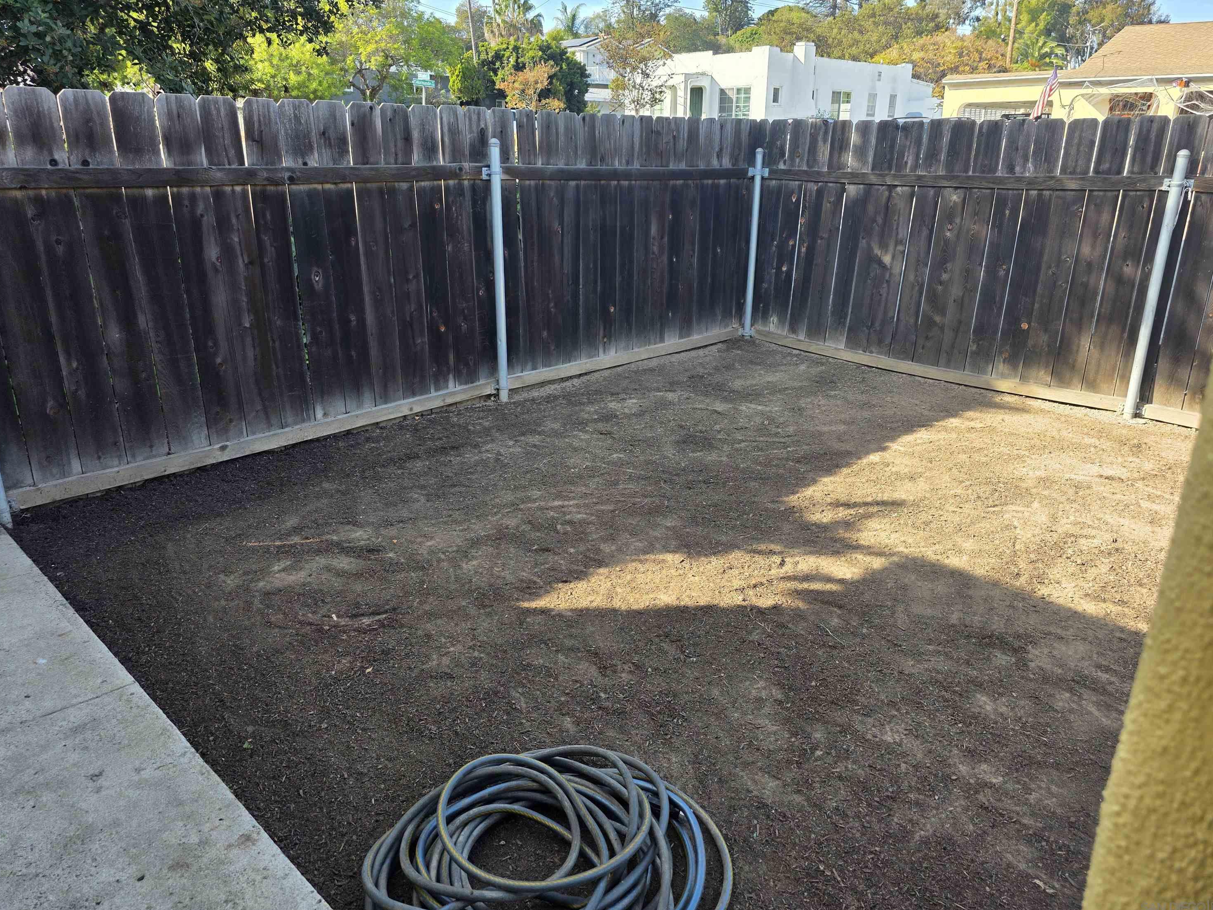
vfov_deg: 56.8
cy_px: 441
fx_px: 841
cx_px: 607
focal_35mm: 24
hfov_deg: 71.6
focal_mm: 6.3
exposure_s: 1/359
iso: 25
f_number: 1.7
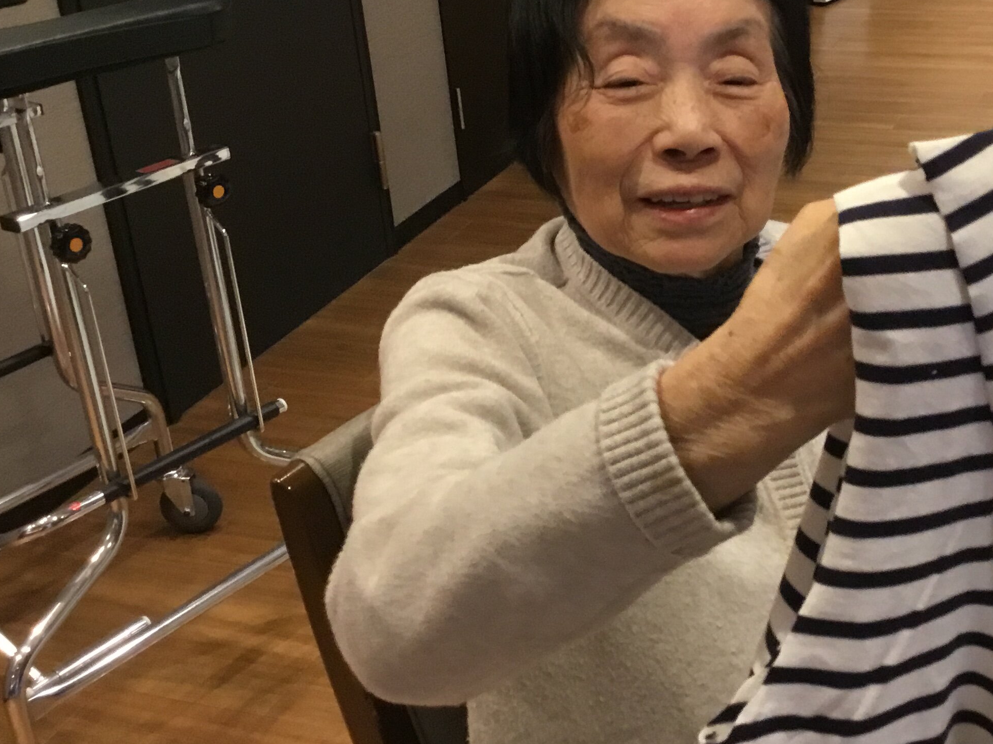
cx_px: 697
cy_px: 303
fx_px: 1491
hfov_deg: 36.3
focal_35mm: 52
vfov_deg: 28.0
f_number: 2.4
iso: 160
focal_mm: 3.3
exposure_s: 1/30
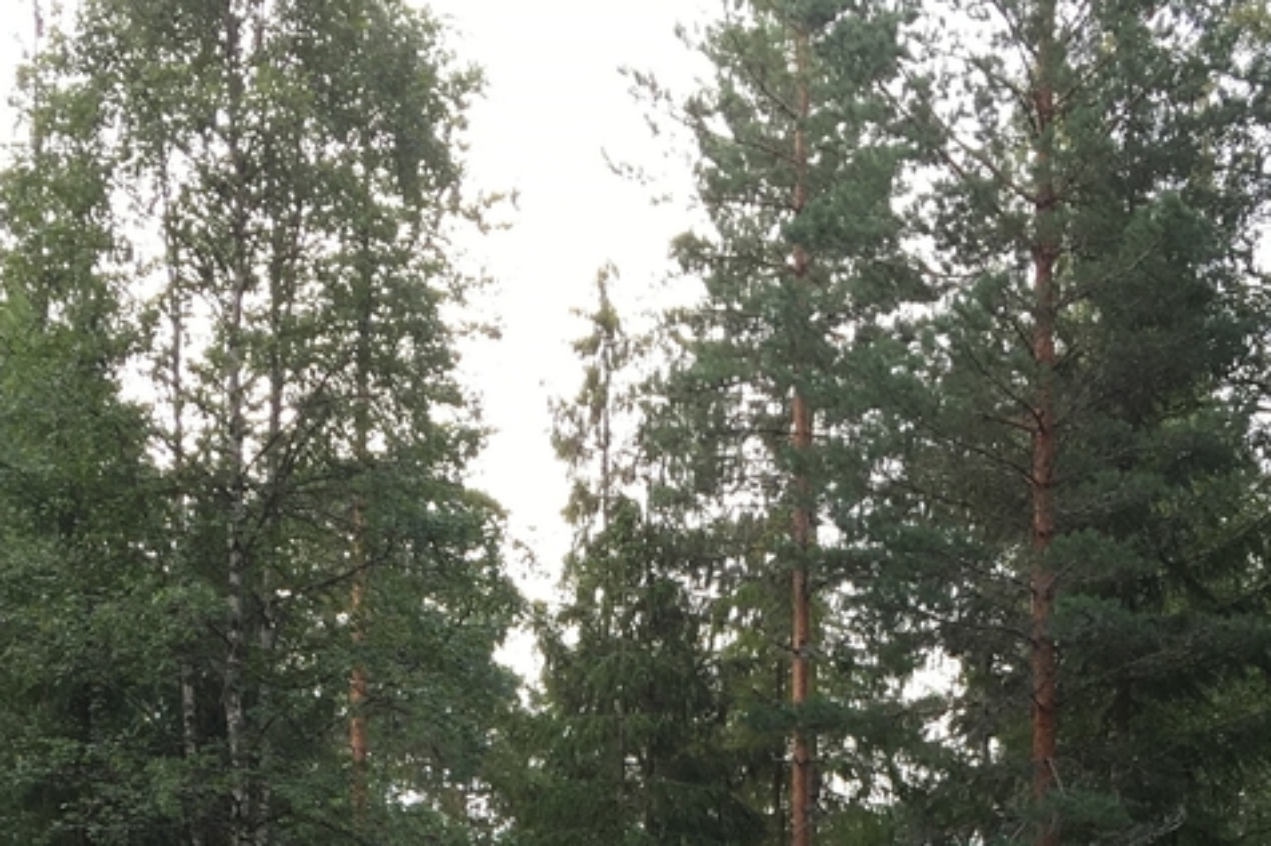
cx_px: 523
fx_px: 2682
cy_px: 1380
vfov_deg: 16.0
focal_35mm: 76
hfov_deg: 26.6
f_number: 2.2
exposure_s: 1/100
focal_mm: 4.15
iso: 25
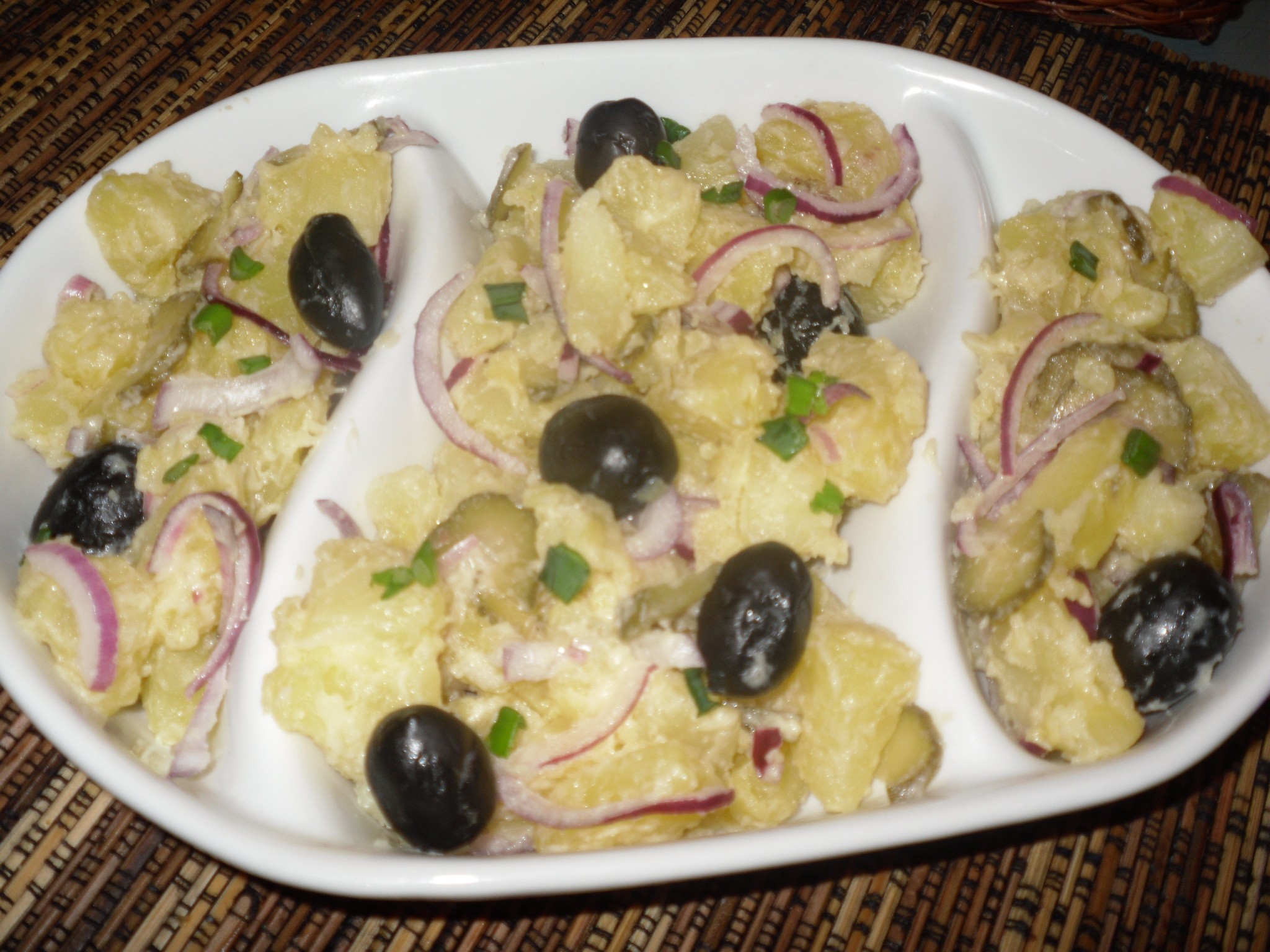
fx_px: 1284
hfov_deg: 52.6
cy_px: 476
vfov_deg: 40.7
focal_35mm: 35
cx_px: 635
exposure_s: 1/45
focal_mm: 6.3
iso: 80
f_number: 3
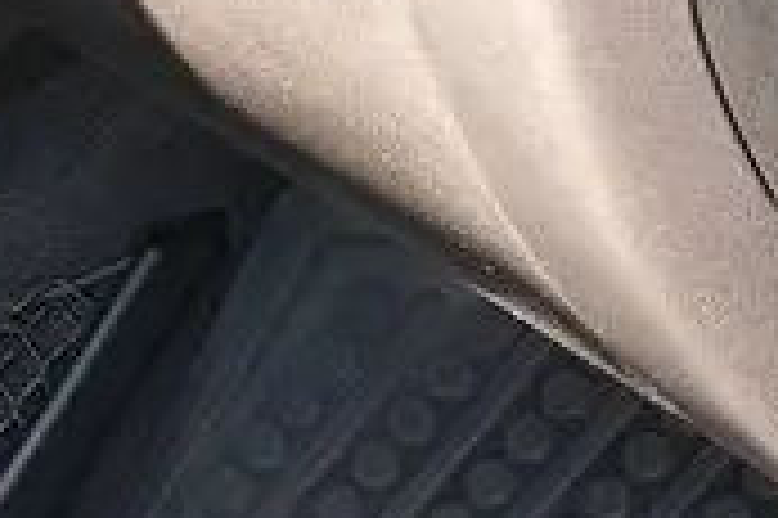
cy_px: -349
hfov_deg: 8.2
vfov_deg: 5.9
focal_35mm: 229
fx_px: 4944
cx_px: -1113
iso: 320
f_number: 3.6
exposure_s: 1/70
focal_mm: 23.3
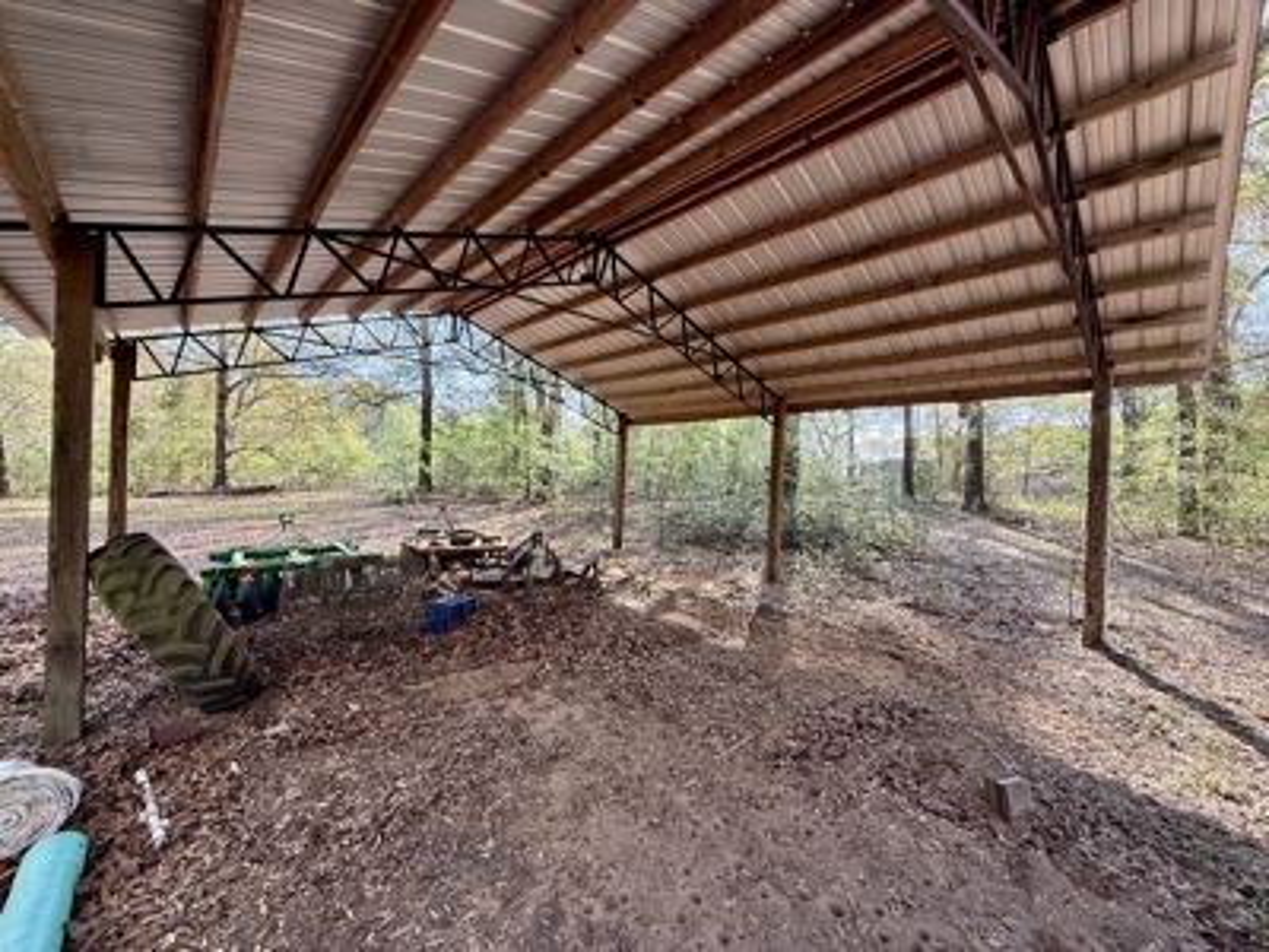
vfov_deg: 85.7
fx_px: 513
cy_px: 476
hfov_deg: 102.1
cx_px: 634
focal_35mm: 14
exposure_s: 1/146
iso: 64
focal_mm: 2.22
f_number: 2.2
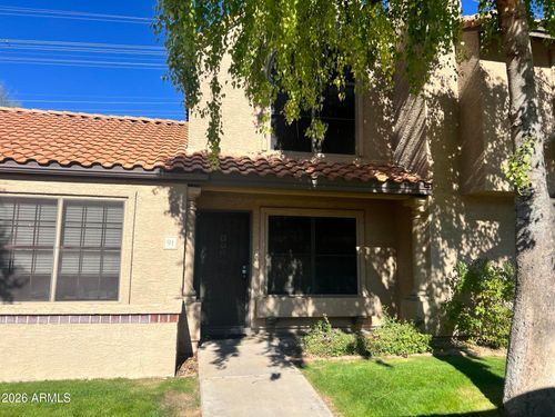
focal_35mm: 26
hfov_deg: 67.3
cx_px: 278
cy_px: 208
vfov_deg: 53.1
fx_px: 417
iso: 50
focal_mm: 5.7
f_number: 1.5
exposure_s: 1/2994
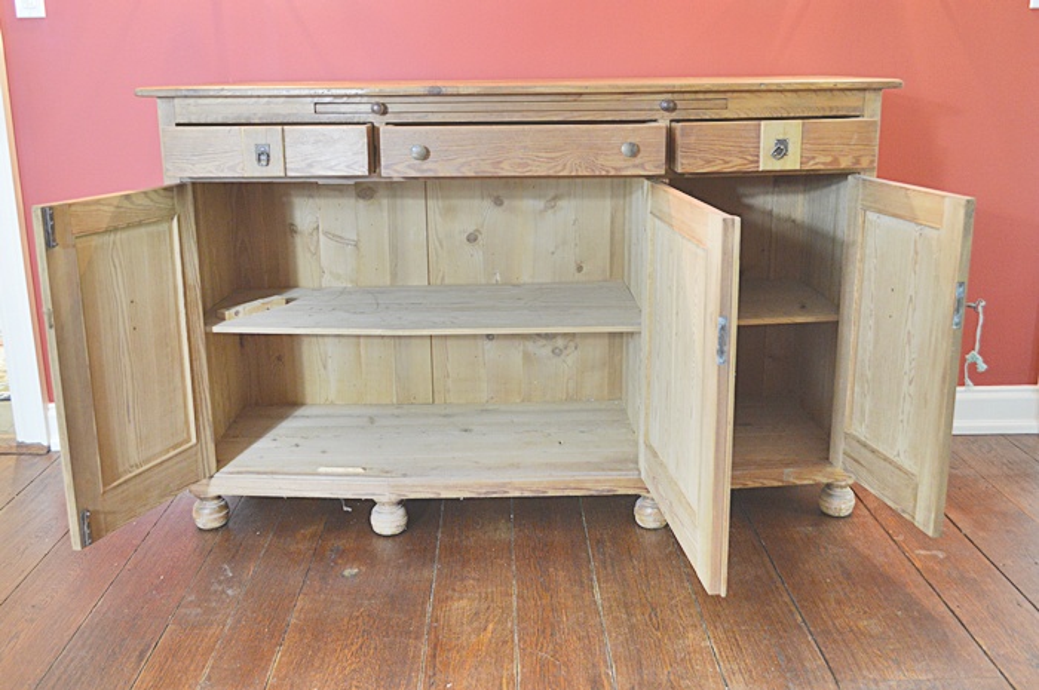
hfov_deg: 53.2
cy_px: 345
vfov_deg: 36.8
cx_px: 520
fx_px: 1038
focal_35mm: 36
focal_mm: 24
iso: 1600
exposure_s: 1/15
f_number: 4
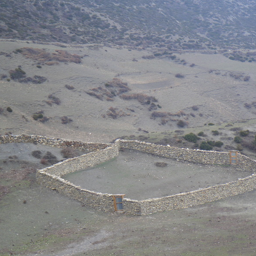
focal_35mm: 79
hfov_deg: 21.8
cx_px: 172
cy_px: 123
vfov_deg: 21.9
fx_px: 661
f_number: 4.6
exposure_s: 1/80
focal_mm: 11.1
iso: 50
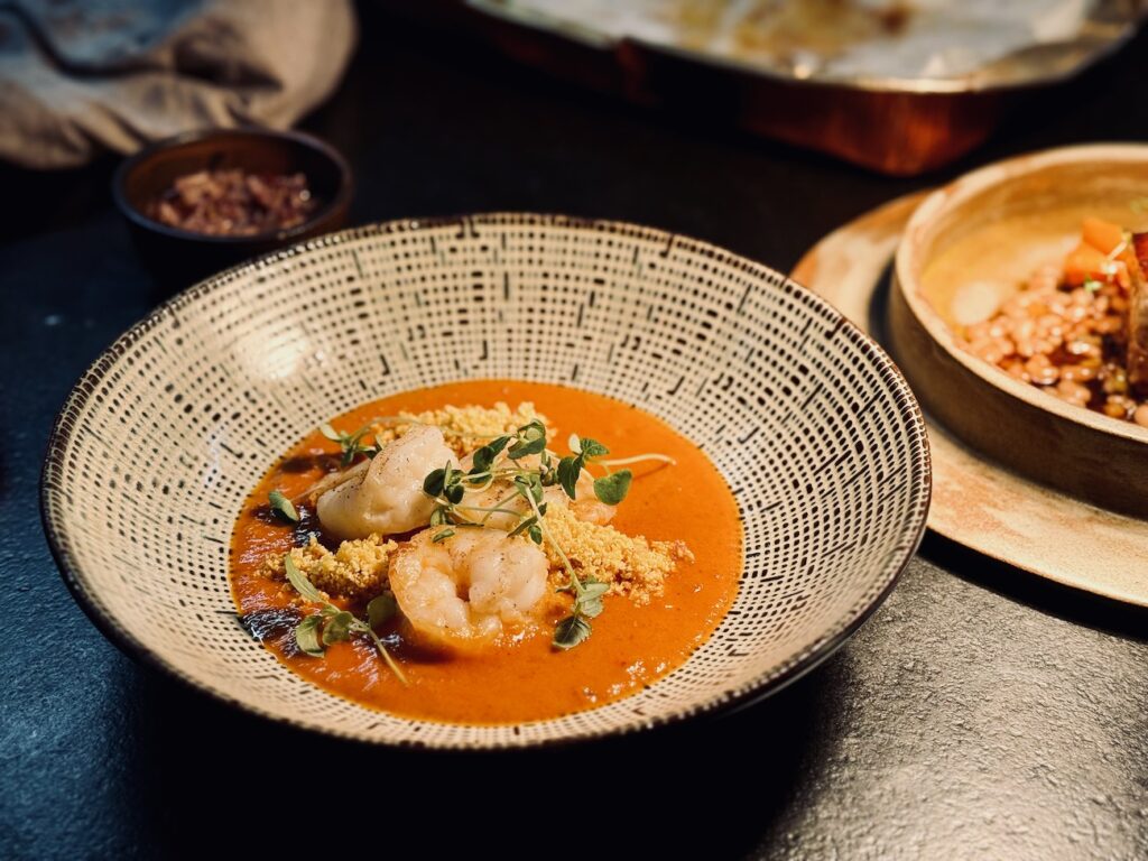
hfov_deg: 39.7
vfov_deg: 30.3
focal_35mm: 48
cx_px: 574
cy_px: 430
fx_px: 1592
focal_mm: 6.76
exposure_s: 1/257
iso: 64
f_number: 1.78
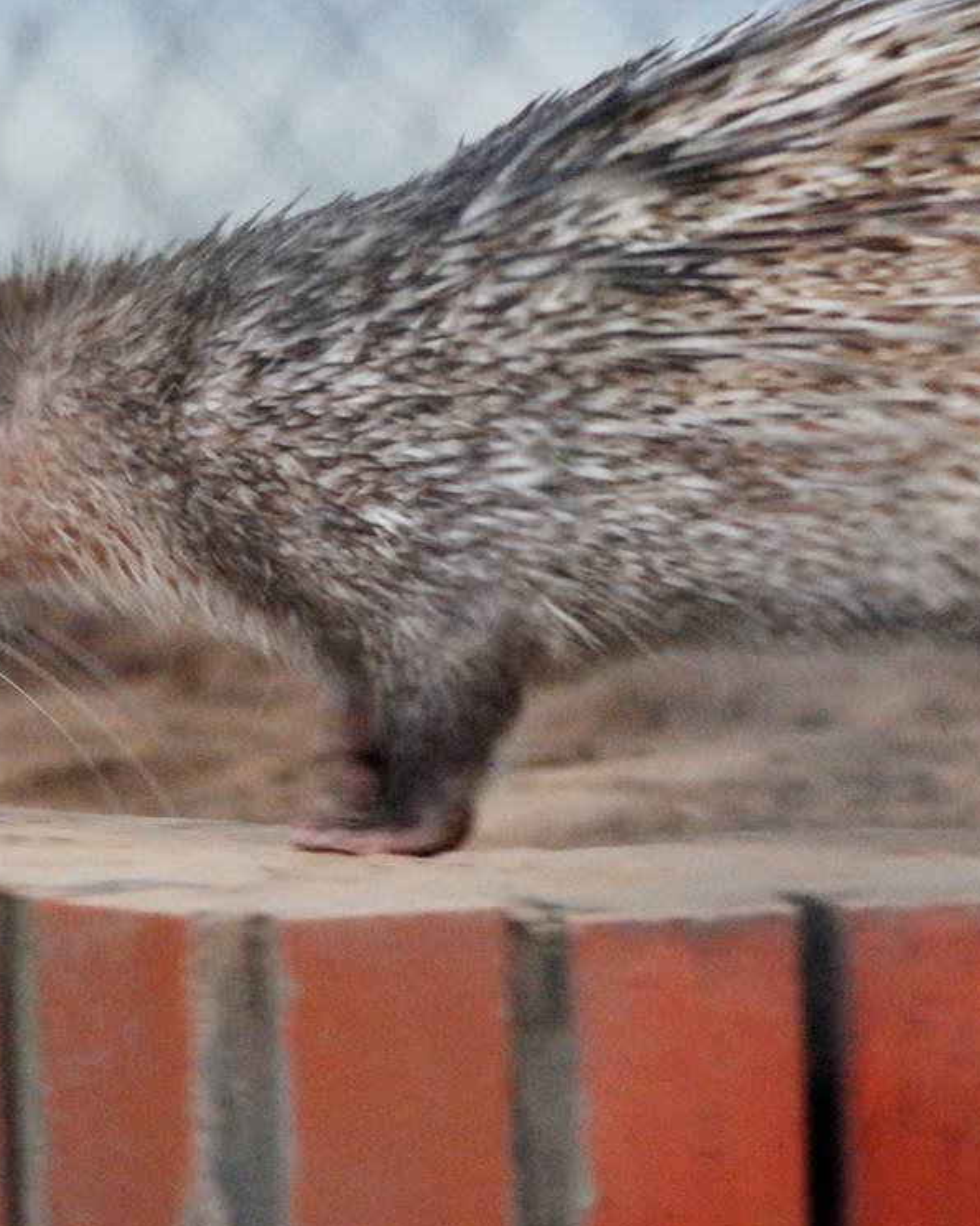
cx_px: 422
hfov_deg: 3.8
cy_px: 378
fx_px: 14832
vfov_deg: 4.7
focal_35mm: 409
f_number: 4.2
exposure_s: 1/160
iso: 1600
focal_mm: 135
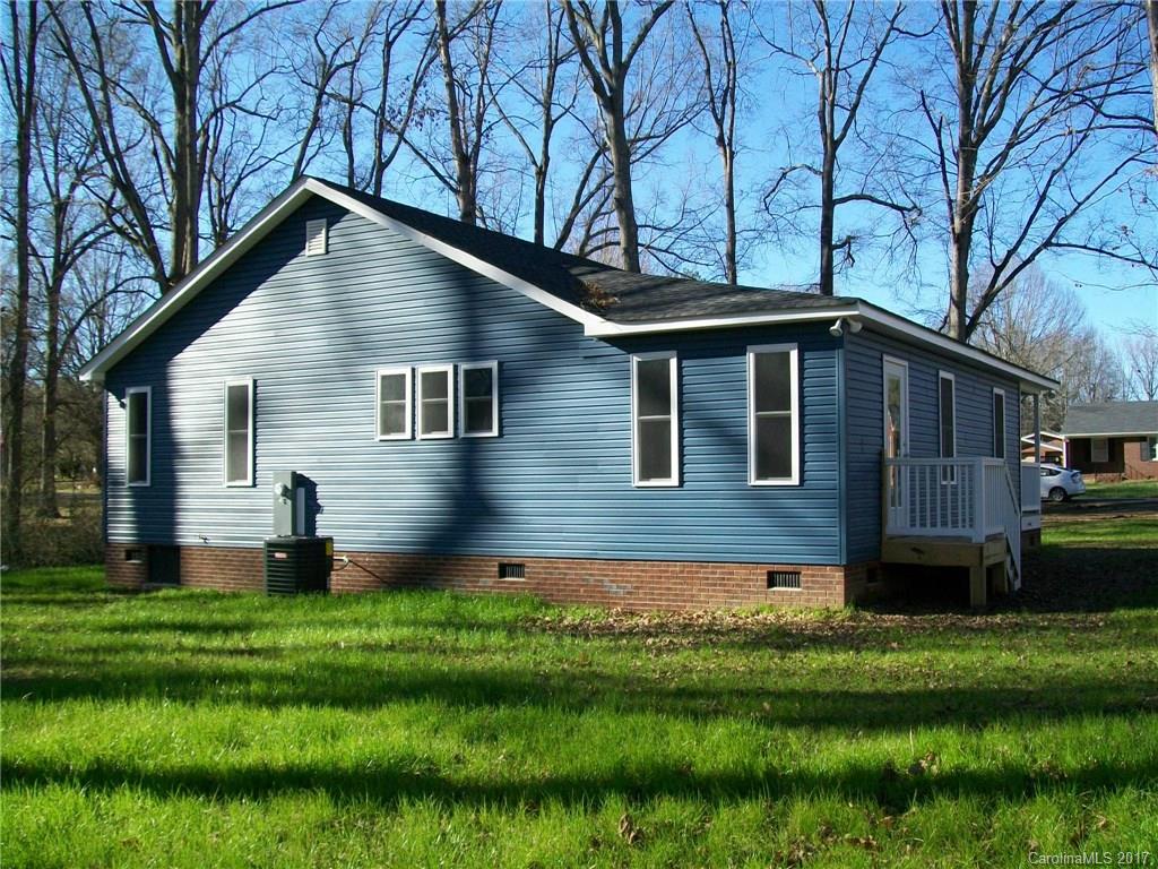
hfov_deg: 51.4
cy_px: 434
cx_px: 579
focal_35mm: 36
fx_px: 1204
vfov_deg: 39.7
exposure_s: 1/500
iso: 64
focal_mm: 6
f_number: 2.7
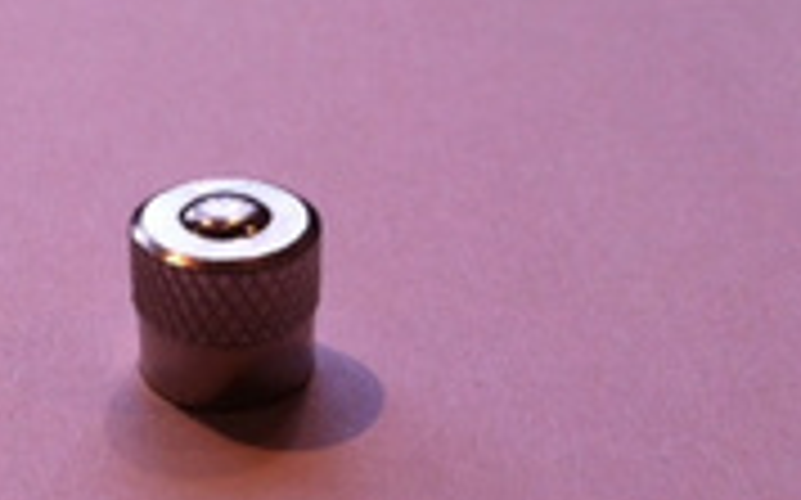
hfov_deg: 27.9
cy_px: 327
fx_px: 1593
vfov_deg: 17.8
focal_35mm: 73
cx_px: 230
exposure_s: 1/50
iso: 100
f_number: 2.8
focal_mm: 3.85
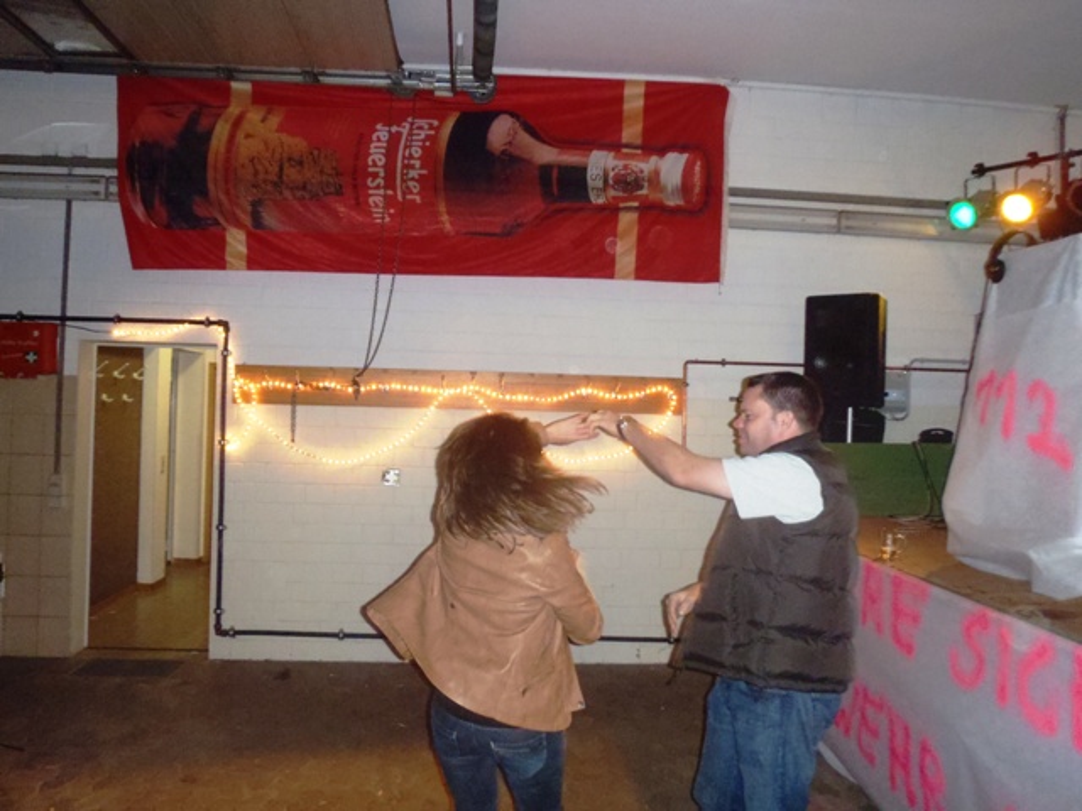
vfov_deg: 49.7
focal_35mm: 28
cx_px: 541
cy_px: 406
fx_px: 875
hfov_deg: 63.4
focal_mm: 5
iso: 400
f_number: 3.5
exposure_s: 1/30
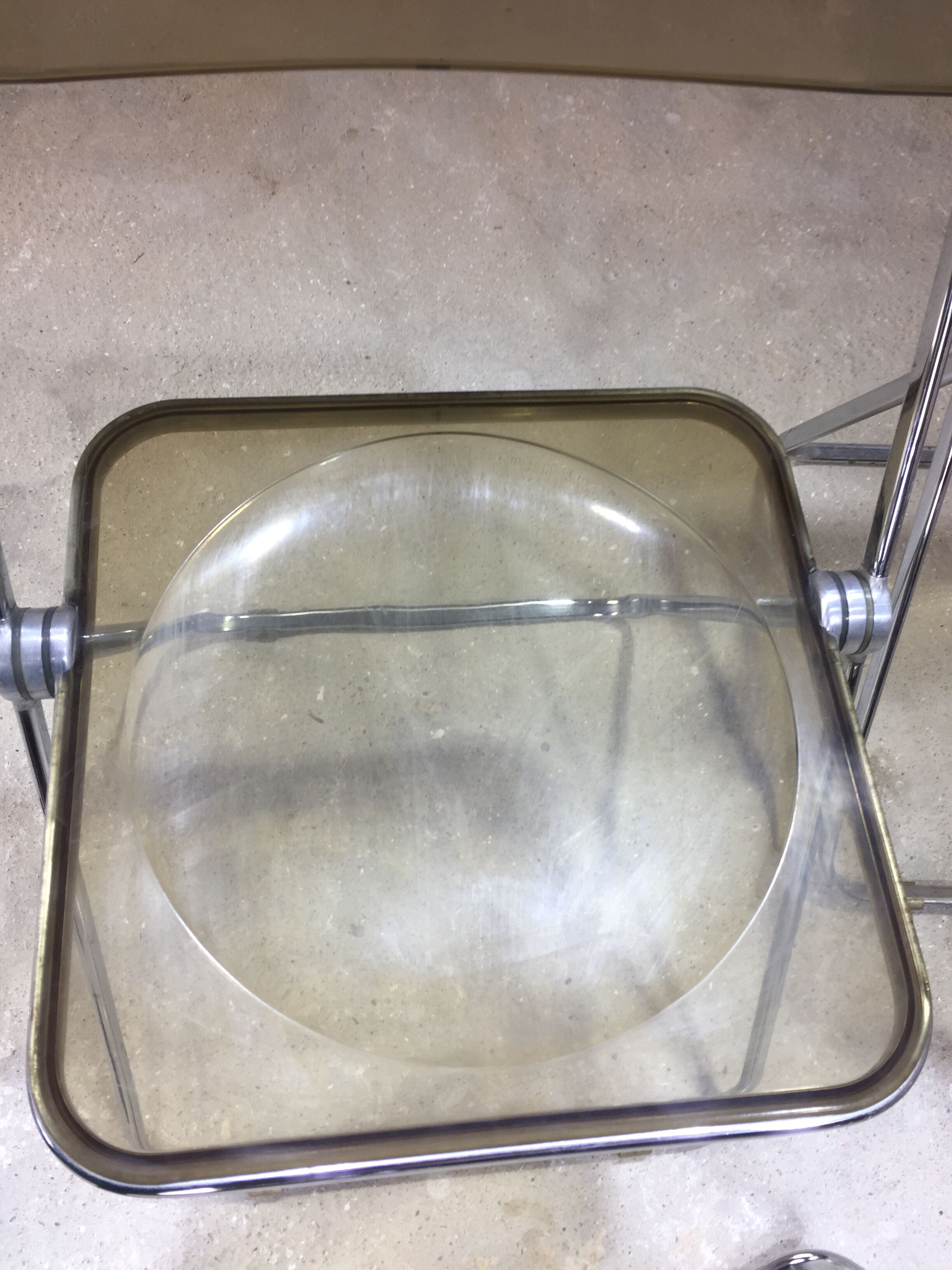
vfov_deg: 61.7
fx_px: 1063
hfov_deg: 48.2
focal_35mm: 29
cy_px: 635
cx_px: 476
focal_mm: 4.15
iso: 32
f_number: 2.2
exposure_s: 1/50
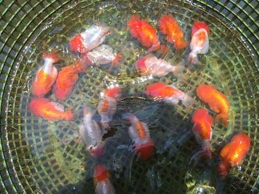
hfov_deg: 61.7
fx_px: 217
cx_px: 130
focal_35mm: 29
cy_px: 97
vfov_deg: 48.2
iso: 32
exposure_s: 1/267
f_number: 2.2
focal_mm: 4.15
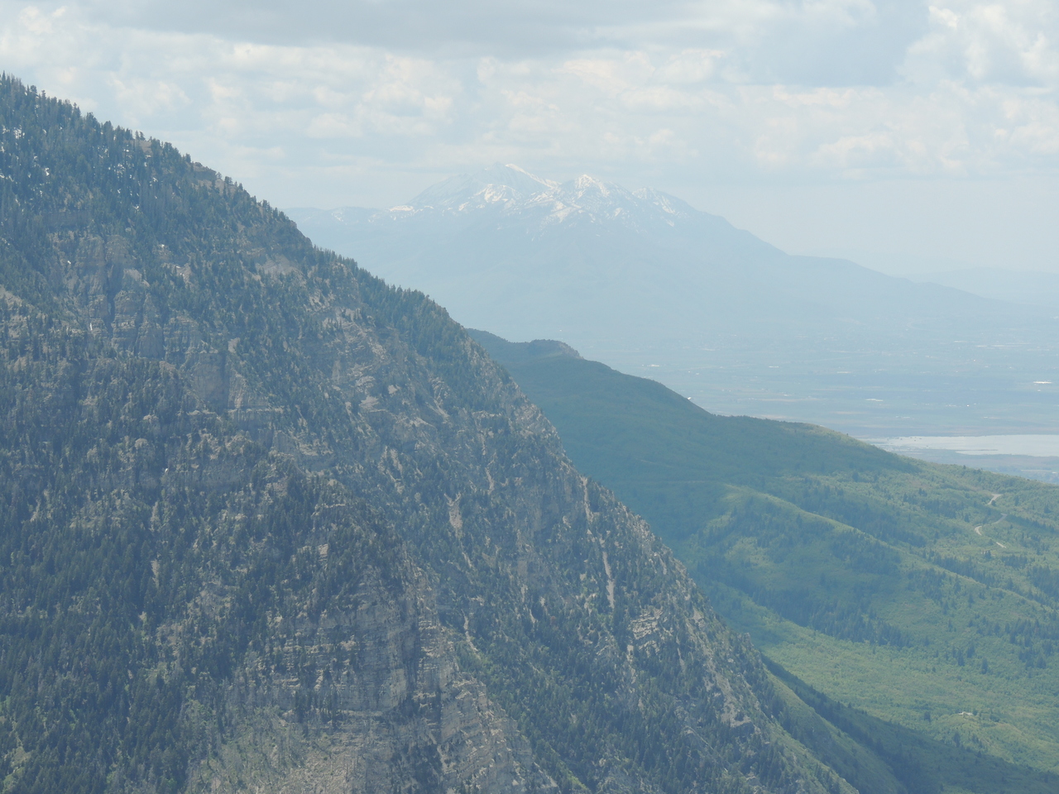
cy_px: 397
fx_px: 4130
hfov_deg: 14.6
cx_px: 530
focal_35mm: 135
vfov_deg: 11.0
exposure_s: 1/800
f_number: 4.3
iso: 100
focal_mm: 24
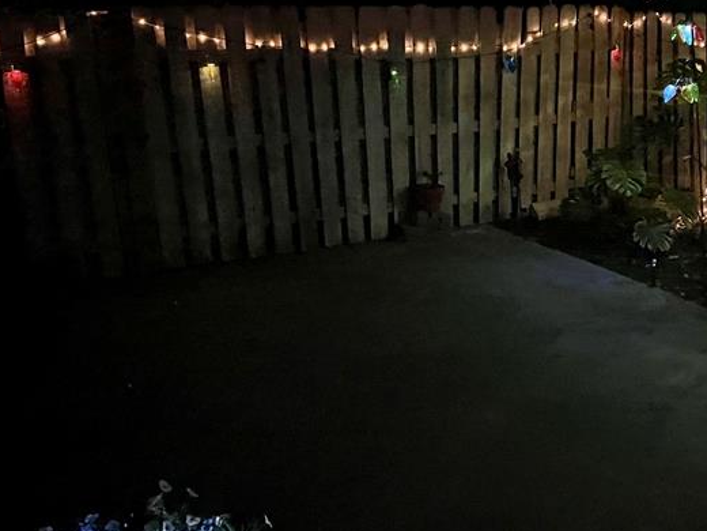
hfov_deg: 46.1
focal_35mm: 40
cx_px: 470
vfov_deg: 35.9
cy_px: 251
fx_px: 817
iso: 8000
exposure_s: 1/15
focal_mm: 5.7
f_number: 1.5
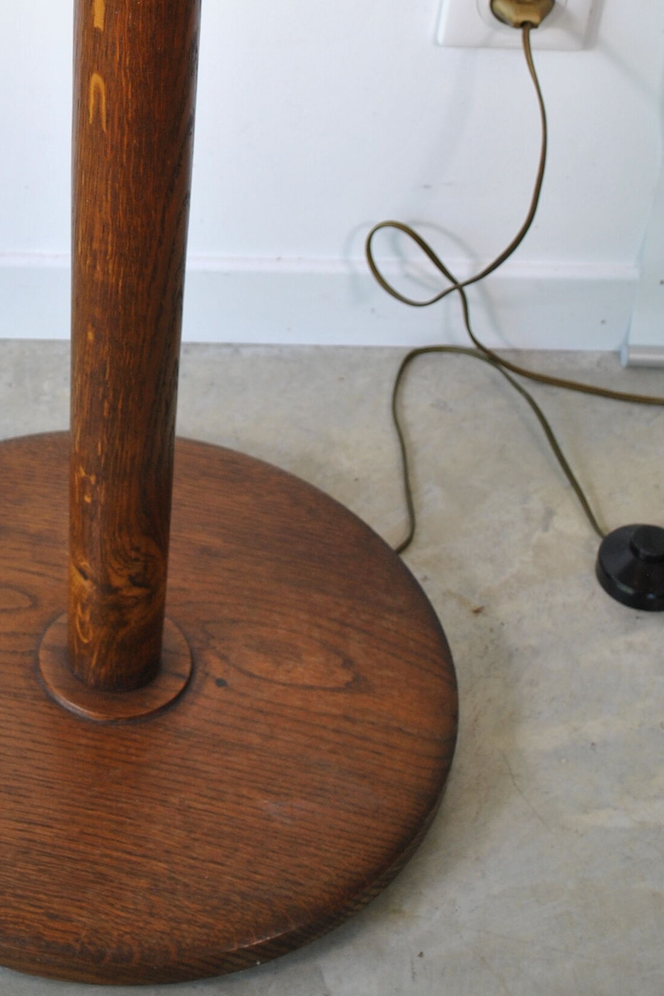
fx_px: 2738
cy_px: 186
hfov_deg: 13.7
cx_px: 62
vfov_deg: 20.4
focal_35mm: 99
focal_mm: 28
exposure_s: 1/50
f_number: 4.5
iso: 200
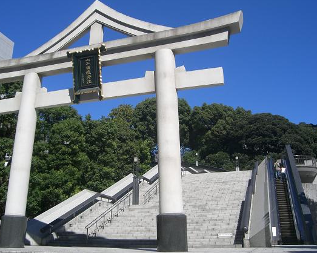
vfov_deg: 37.3
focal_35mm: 40
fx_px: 375
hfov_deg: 45.8
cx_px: 152
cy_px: 126
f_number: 4.3
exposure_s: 1/640
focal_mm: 6.2
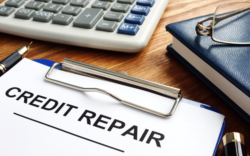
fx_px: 313
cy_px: 81
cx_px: 125
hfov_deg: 43.5
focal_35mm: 46
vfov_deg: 28.0
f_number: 20
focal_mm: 30
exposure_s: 1/1.25
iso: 200
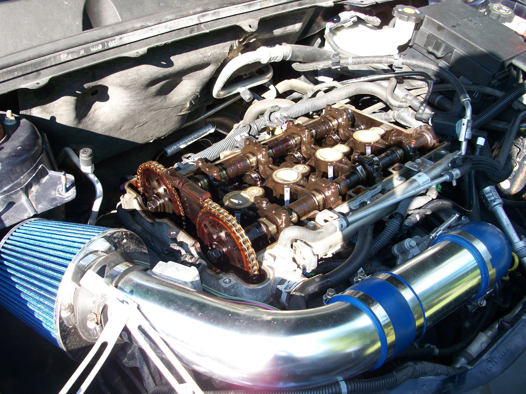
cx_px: 263
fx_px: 532
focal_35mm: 35
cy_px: 197
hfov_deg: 52.6
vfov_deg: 40.7
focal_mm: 6.3
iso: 80
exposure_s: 1/125
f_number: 3.1
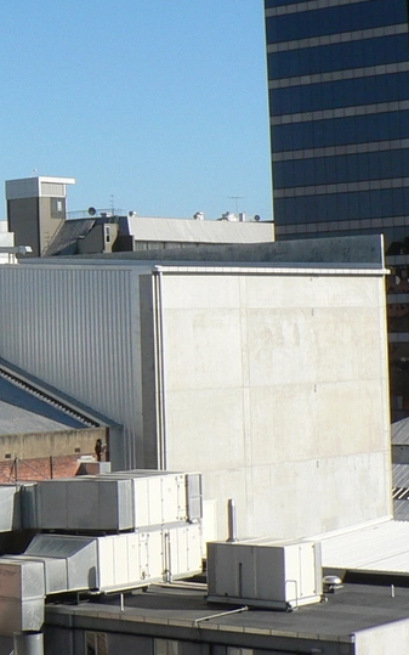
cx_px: -160
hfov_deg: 12.3
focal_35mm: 102
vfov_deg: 20.3
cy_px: 203
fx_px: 1819
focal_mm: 6
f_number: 5.6
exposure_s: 1/400
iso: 80
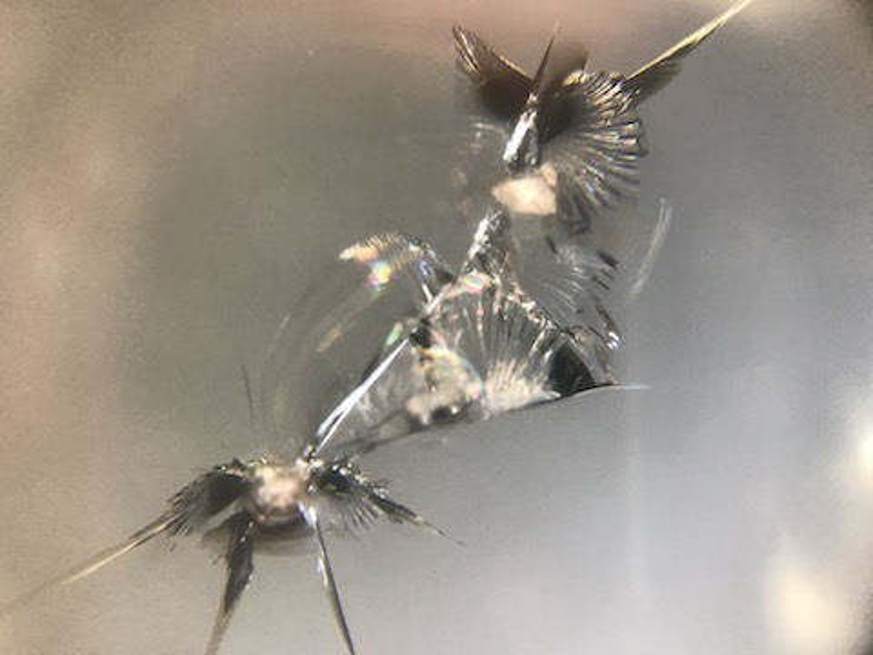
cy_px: 328
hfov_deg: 63.4
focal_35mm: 28
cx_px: 436
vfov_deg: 49.7
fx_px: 706
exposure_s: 1/15
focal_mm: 3.99
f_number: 1.8
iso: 40
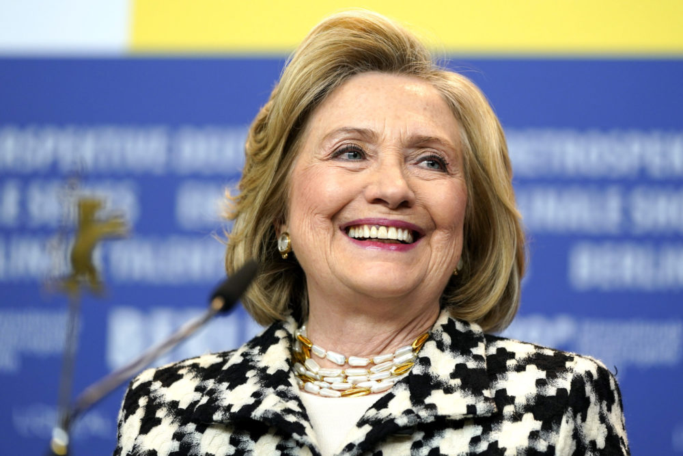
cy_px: 228
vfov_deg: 8.7
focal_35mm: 158
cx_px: 342
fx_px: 2998
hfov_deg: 13.0
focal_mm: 158
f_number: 2.8
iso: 800
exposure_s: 1/400
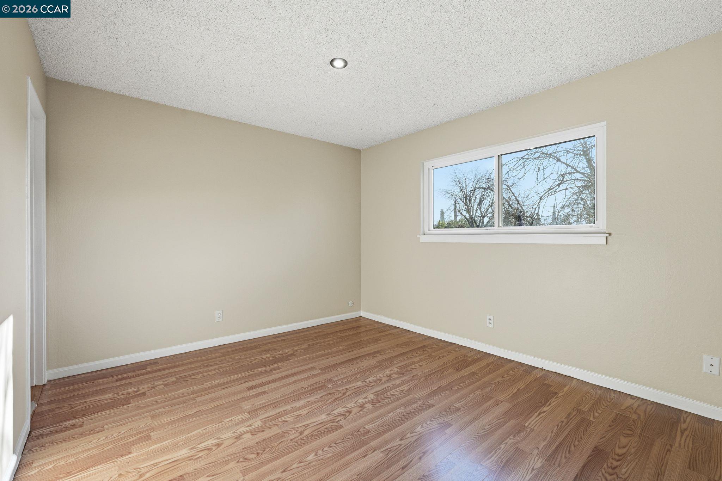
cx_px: 361
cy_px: 240
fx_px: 321
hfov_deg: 96.7
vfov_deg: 73.7
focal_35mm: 16
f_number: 8
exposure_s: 1/125
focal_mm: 16
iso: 100
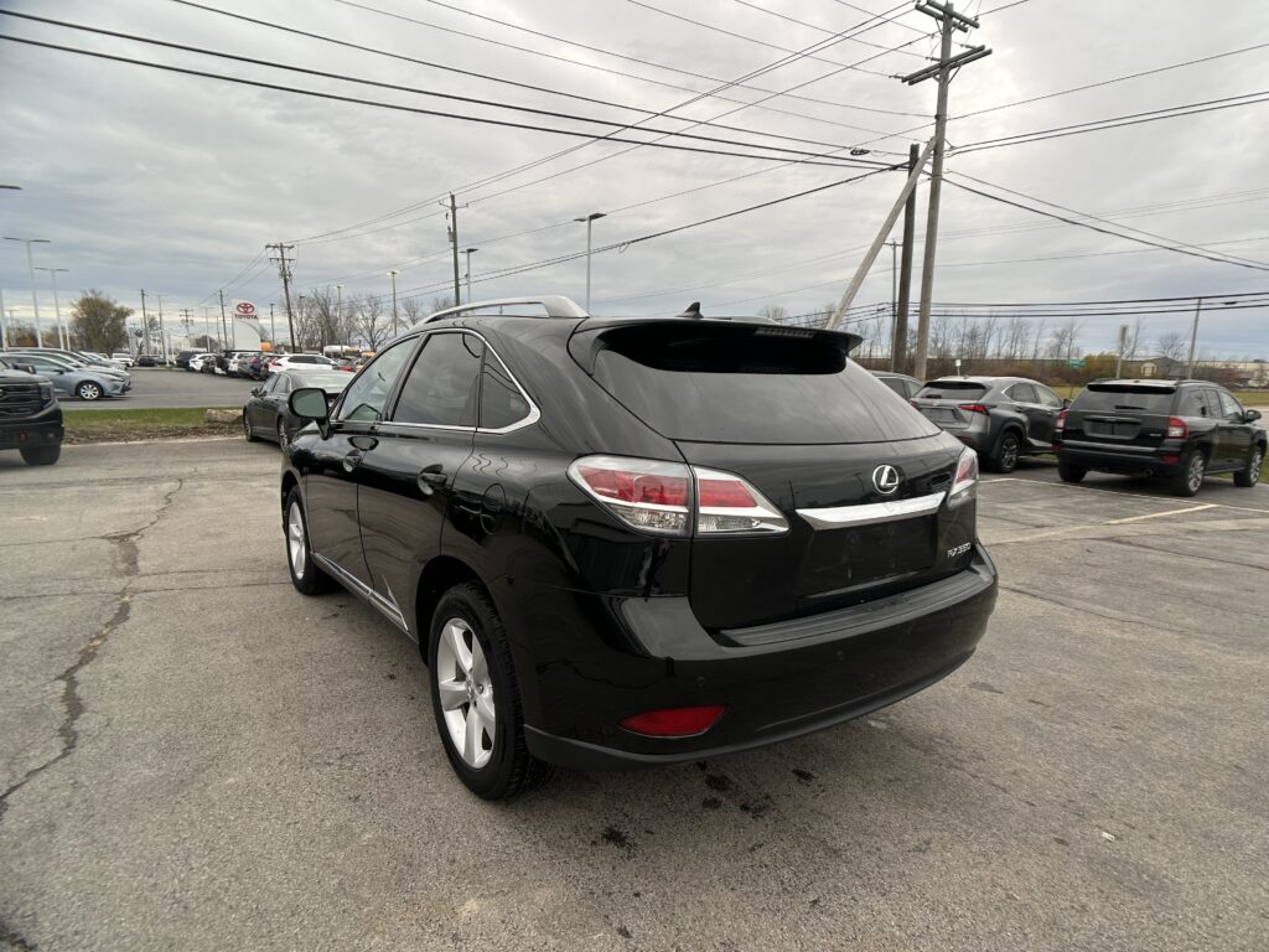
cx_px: 634
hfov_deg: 67.3
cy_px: 476
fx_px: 953
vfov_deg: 53.1
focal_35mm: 26
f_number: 1.5
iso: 50
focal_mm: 5.7
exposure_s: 1/1124
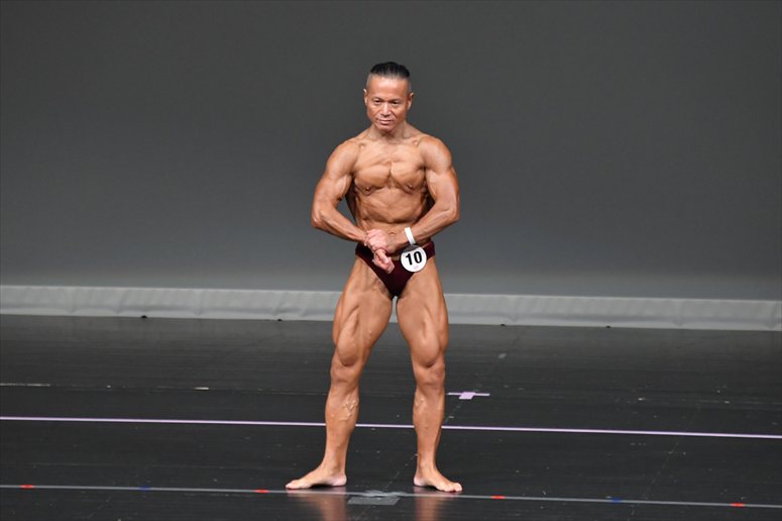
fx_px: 7491
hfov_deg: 6.0
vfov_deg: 4.0
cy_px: 260
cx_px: 391
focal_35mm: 345
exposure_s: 1/400
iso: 4000
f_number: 5.6
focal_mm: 230
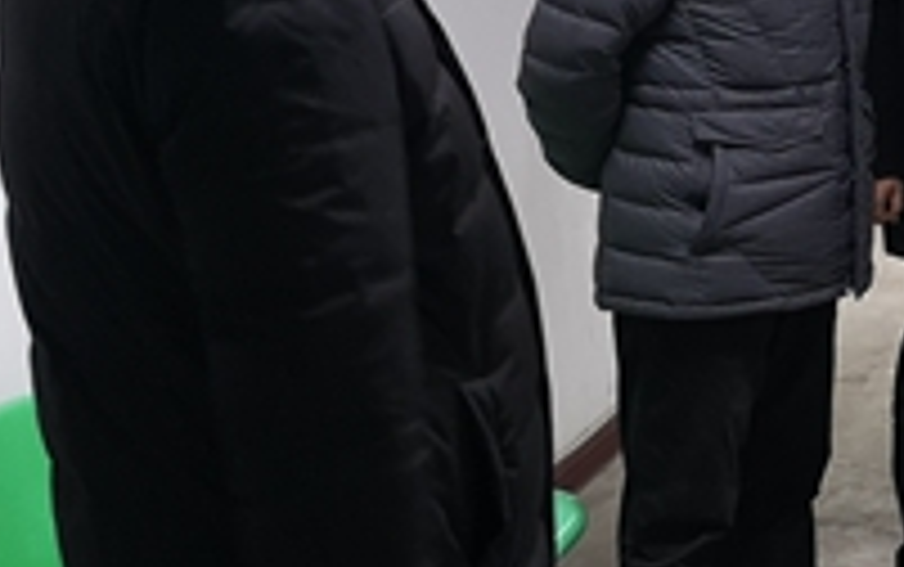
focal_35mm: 91
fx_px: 2244
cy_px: 36
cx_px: 1097
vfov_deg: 14.2
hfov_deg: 21.1
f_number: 1.8
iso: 640
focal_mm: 3.95
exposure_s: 1/20
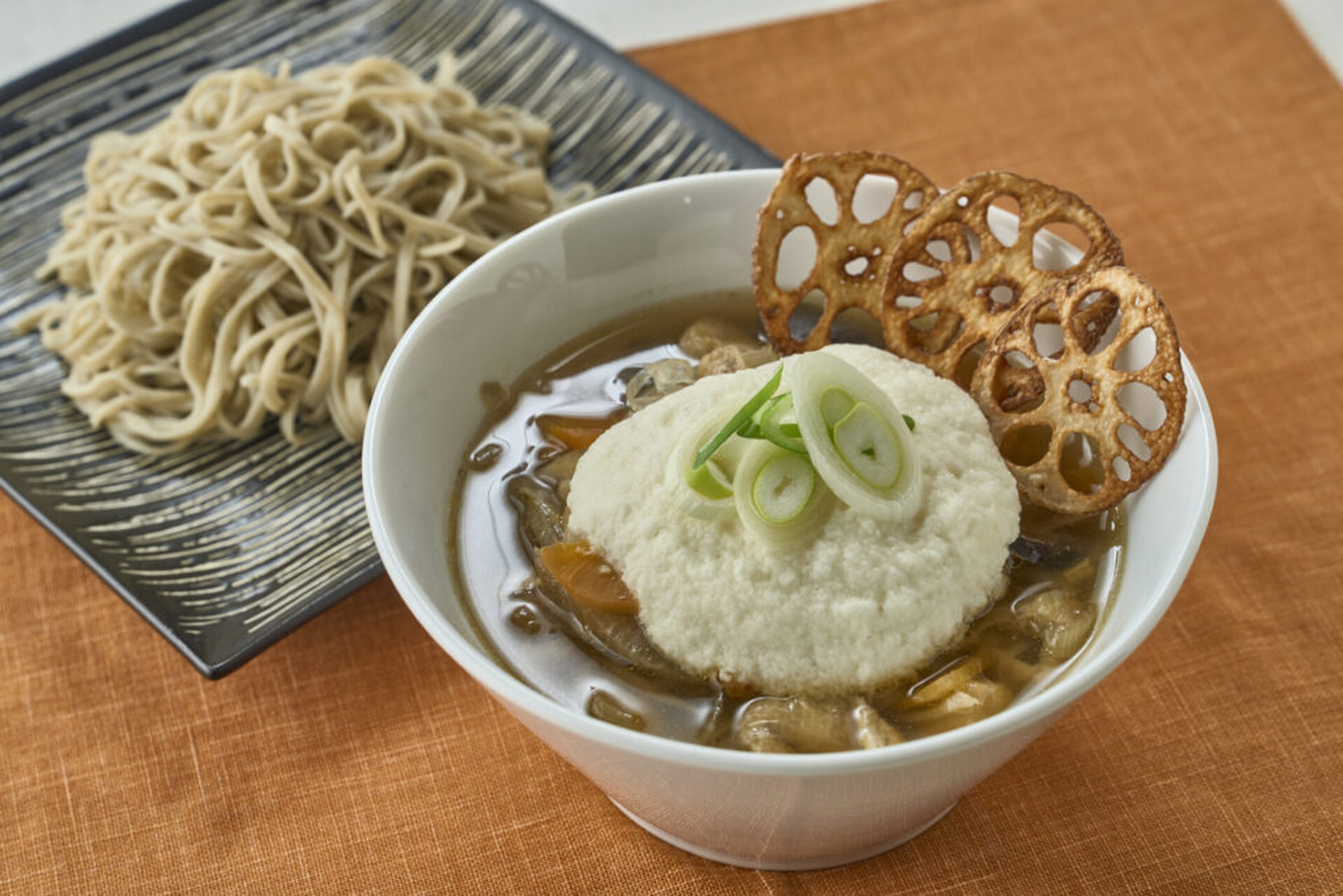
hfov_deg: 28.8
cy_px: 448
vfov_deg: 19.5
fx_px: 2612
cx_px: 672
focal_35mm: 70
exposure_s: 1/100
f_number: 9
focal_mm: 70
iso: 320
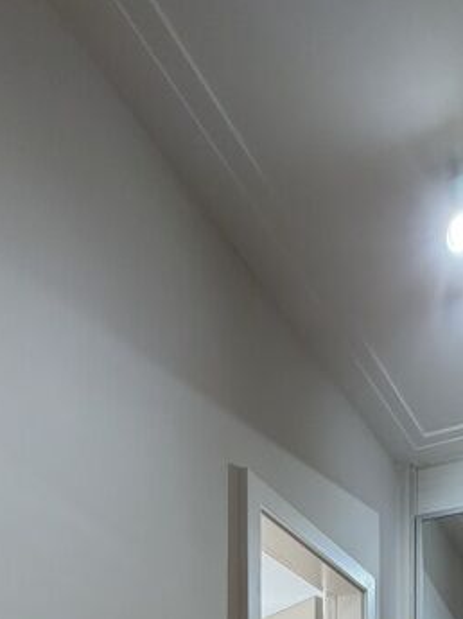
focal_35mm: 39
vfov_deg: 32.5
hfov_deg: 35.5
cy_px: 845
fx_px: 697
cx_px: 377
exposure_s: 1/120
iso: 250
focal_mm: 2.22
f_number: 2.2
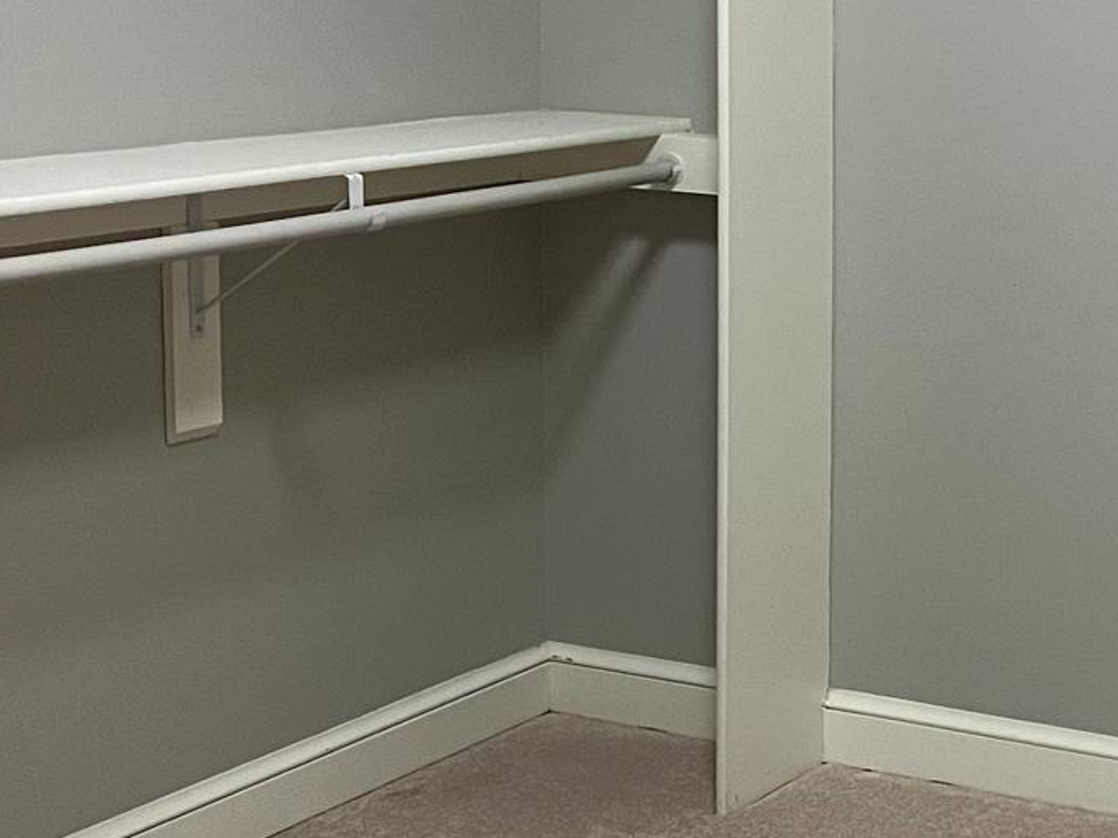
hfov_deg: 24.3
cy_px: 300
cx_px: 1103
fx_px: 2487
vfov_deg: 19.1
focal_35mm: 77
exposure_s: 1/40
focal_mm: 5.1
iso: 400
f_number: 1.6
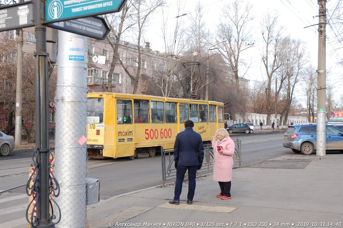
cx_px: 172
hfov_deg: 38.9
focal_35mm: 51
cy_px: 114
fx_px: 485
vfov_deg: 26.4
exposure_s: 1/125
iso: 200
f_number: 7.1
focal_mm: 34
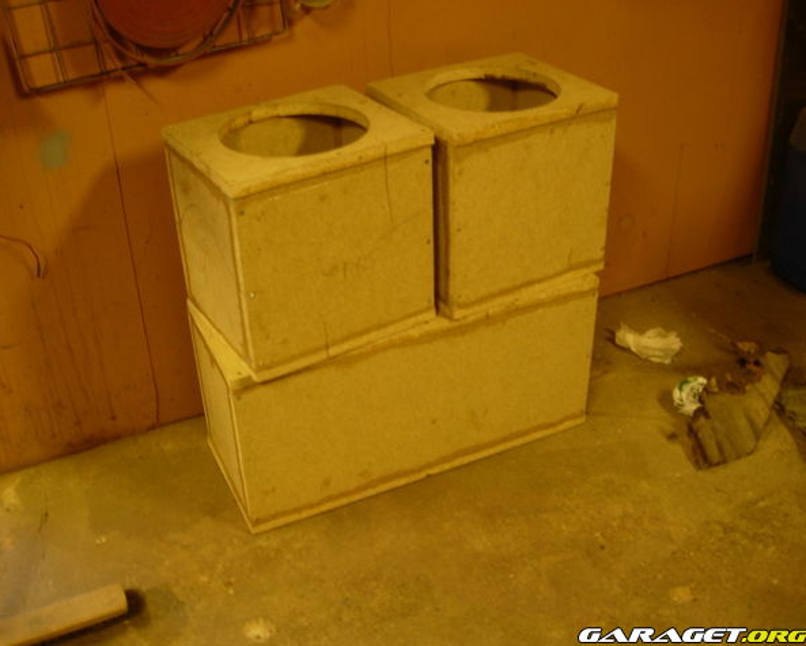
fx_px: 955
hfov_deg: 45.7
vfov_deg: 37.4
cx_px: 376
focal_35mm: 40
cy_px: 322
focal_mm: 7.8
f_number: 2.8
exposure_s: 1/6.7
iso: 79
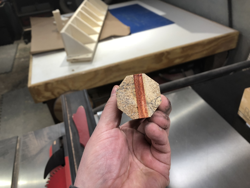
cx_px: 125
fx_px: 202
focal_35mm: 28
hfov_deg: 63.4
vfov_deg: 49.7
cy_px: 94
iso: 25
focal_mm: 3.99
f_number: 1.8
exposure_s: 1/40
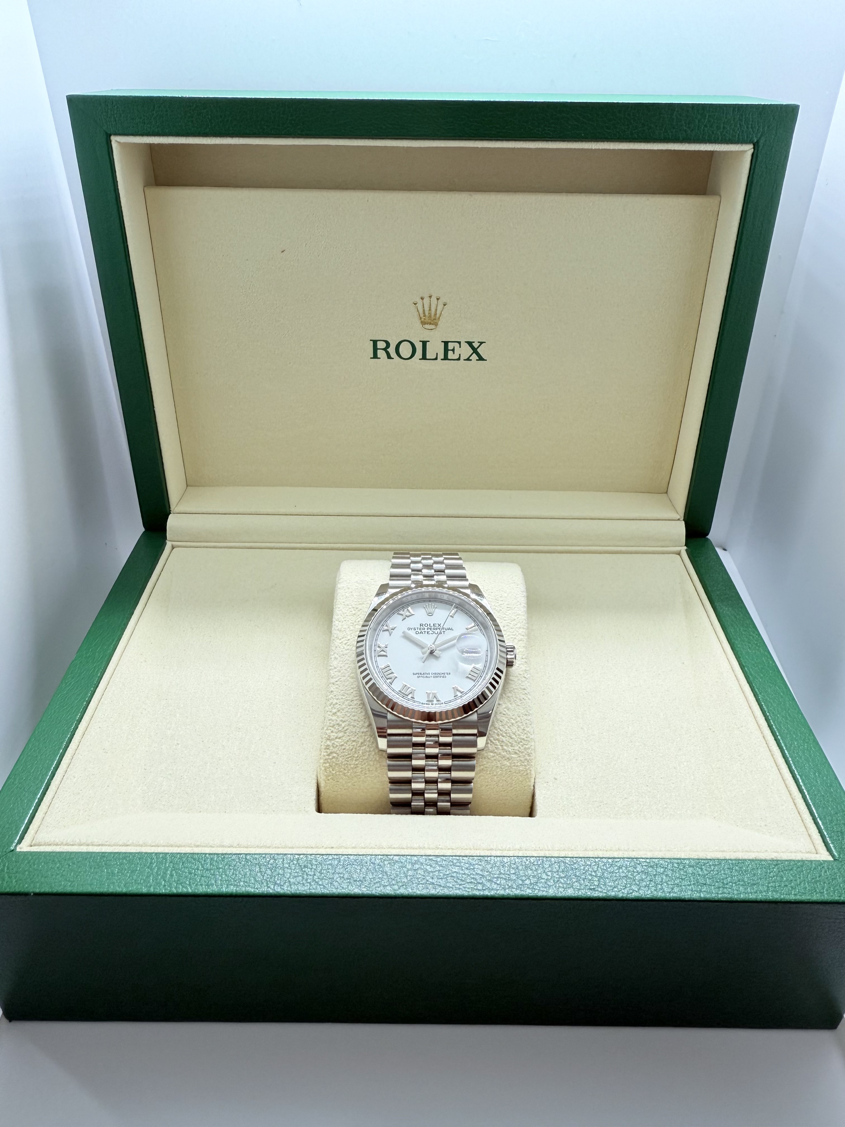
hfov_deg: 56.8
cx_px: 422
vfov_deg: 71.6
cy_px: 564
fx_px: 781
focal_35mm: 24
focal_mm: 2.22
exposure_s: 1/120
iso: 50
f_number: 2.2
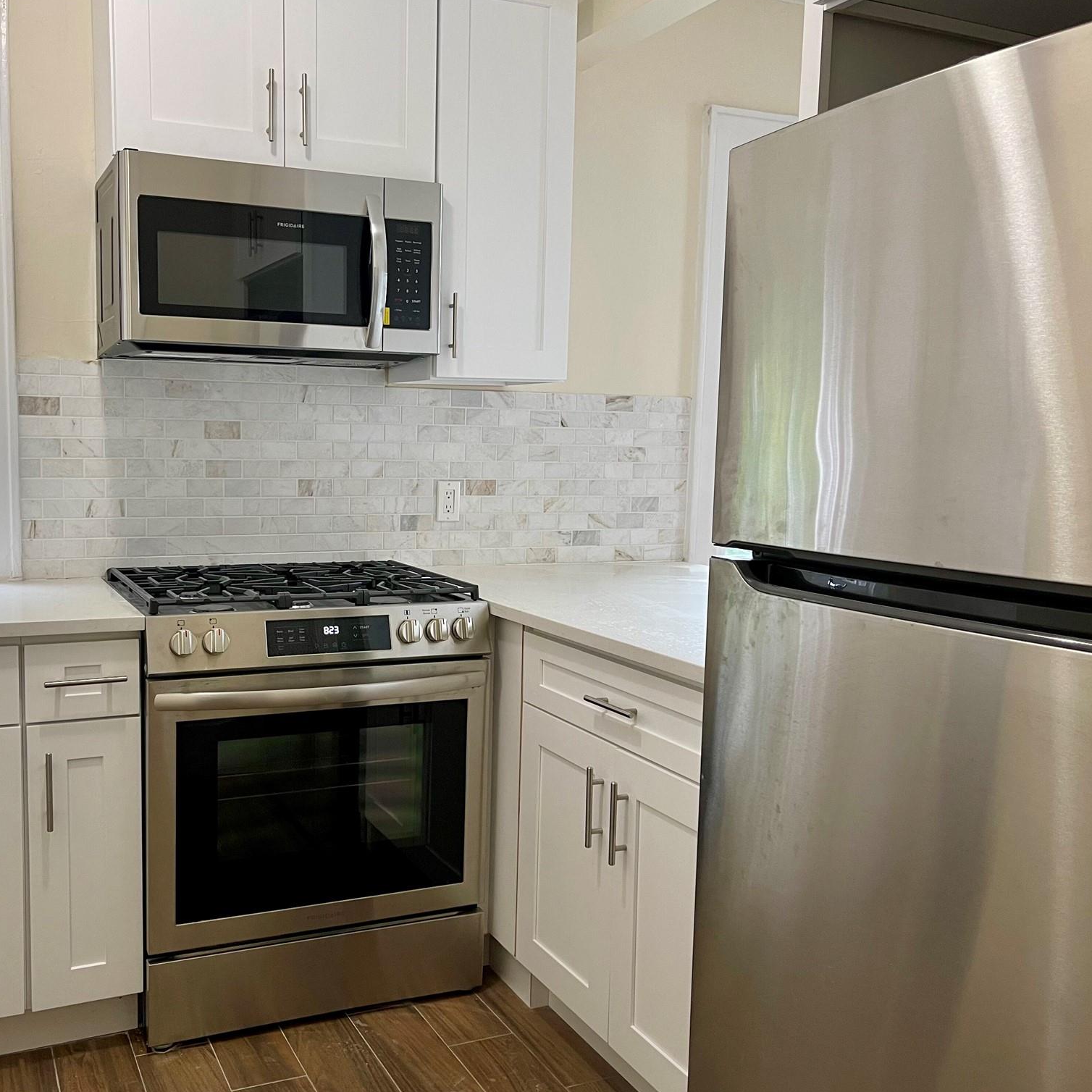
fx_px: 1071
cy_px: 549
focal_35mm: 30
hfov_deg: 53.3
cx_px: 390
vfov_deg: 54.0
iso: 160
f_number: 1.6
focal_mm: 5.1
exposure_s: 1/60
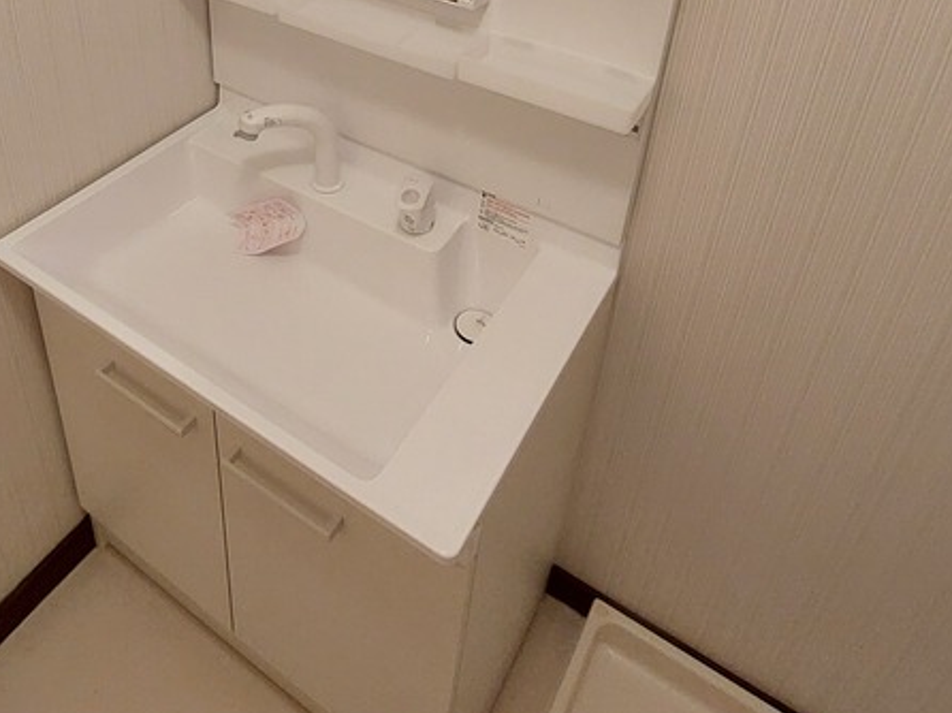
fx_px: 770
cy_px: 45
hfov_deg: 62.9
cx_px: 384
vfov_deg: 44.3
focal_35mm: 28
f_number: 2.2
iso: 320
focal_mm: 1.74
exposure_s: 1/40
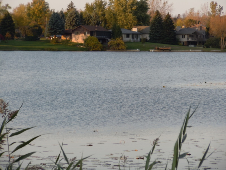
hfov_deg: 10.1
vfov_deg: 7.6
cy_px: 85
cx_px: 113
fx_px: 1280
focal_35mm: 196
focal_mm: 35
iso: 100
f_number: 5.6
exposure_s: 1/125
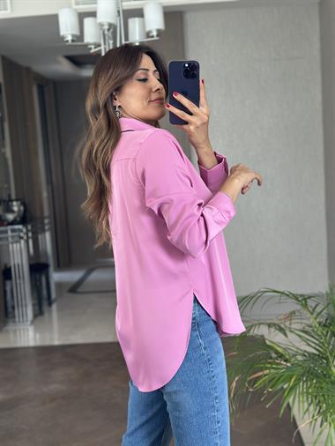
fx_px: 619
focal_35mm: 48
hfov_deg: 30.3
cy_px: 223
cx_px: 168
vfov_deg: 39.6
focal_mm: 6.86
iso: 125
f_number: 1.78
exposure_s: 1/110
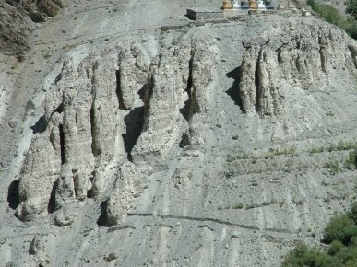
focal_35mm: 188
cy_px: 75
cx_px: 285
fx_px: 1938
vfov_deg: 7.9
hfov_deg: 10.5
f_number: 10
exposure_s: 1/400
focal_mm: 70
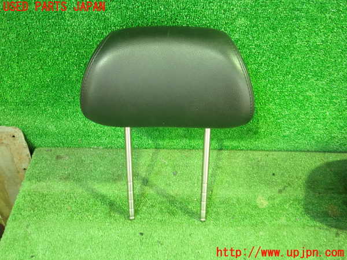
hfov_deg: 60.0
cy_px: 130
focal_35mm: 30
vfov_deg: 46.8
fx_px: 301
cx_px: 174
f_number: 2.3
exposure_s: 1/30
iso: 1250
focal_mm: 5.5
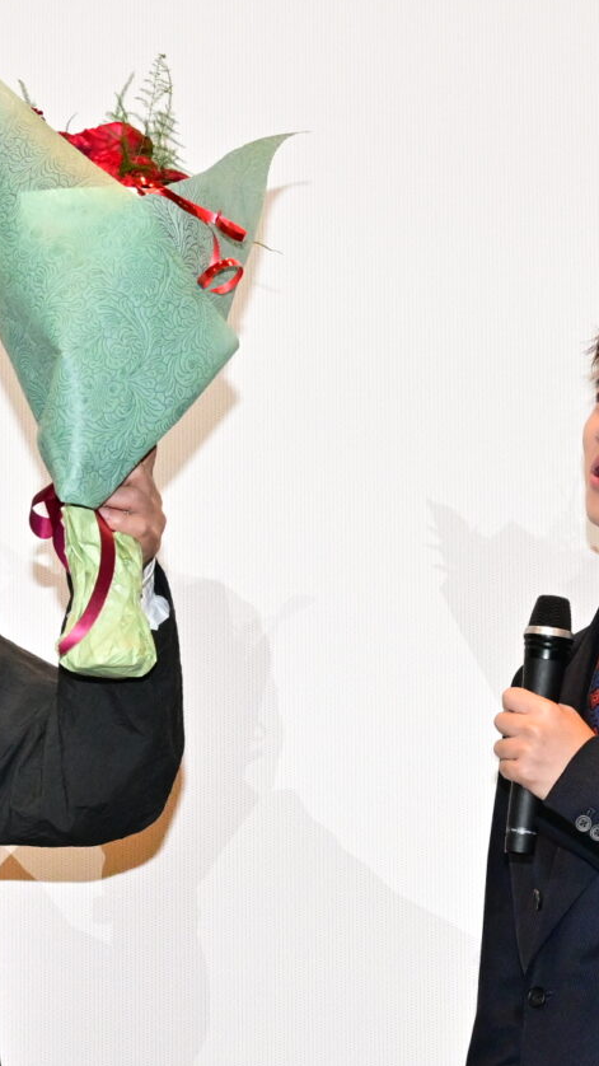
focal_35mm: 125
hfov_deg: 9.7
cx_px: 265
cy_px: 830
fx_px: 3532
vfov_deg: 17.0
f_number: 4.8
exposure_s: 1/200
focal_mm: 33.5
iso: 3200
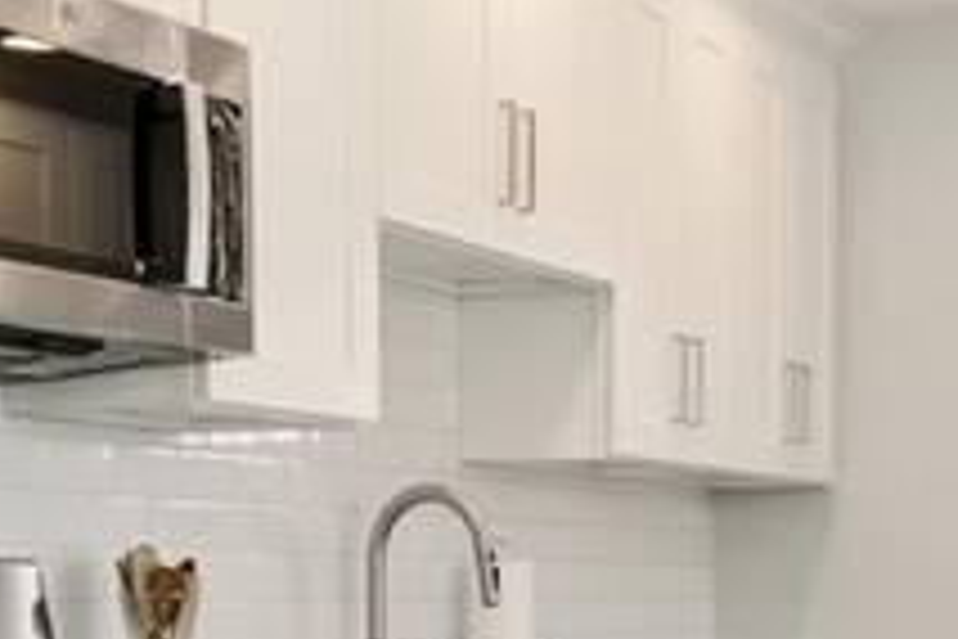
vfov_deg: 15.0
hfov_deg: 22.4
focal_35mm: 90
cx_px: 751
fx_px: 2395
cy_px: 601
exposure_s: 1/100
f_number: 9
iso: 250
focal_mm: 16
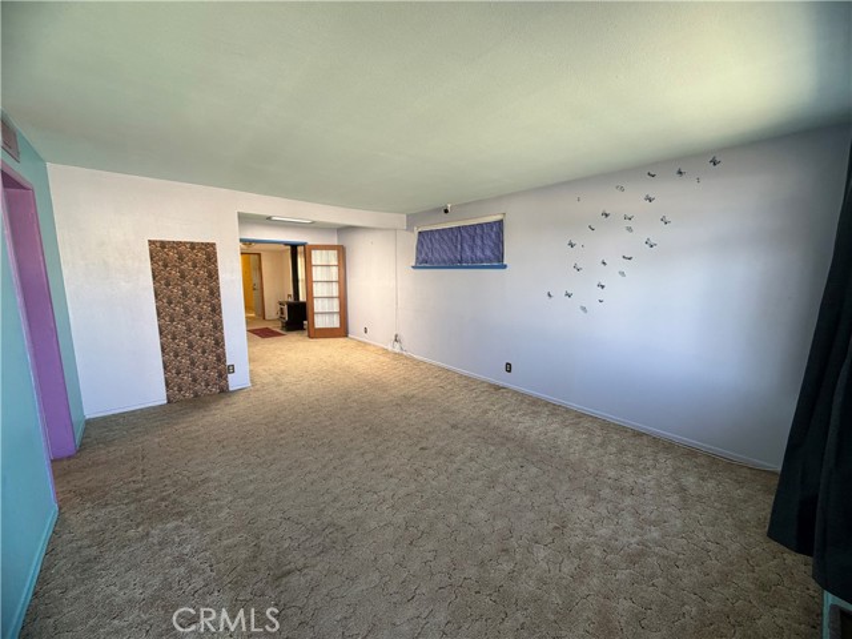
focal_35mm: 14
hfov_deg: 102.1
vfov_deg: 85.7
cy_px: 320
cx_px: 426
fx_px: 345
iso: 200
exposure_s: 1/121
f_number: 2.2
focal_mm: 2.22
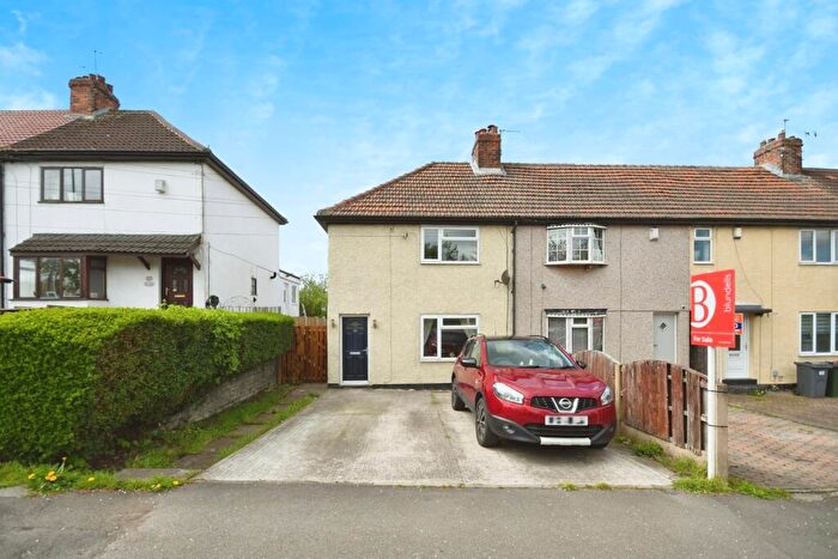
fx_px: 349
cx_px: 419
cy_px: 280
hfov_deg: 100.4
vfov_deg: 77.4
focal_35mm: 15
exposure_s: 1/800
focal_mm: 10
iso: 400
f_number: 8
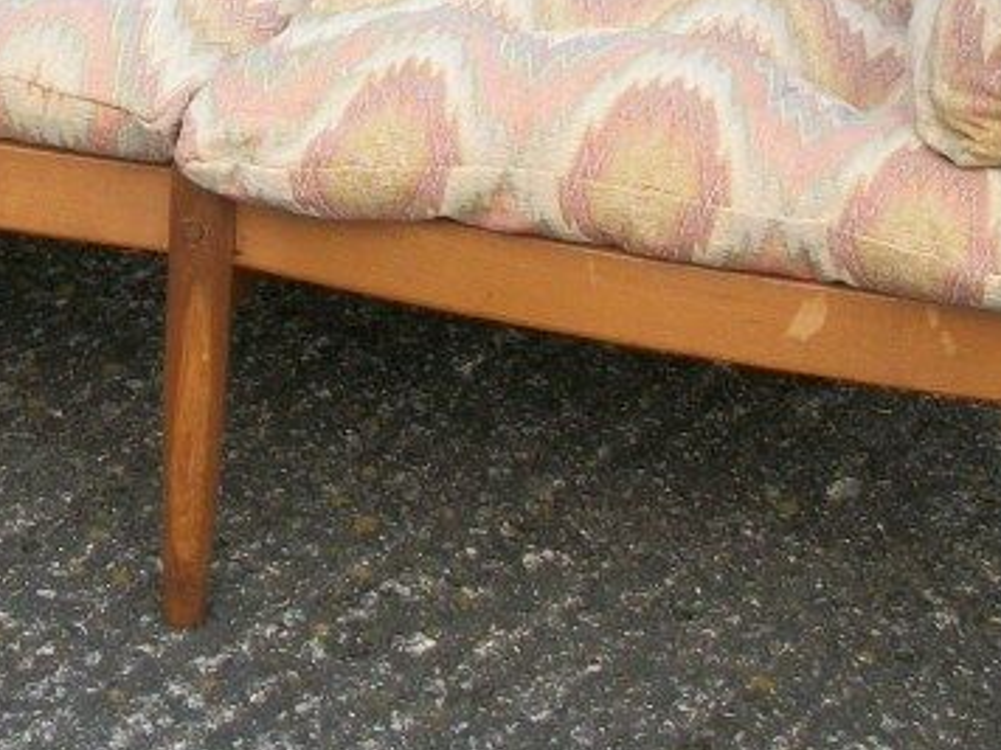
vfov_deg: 12.6
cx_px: 101
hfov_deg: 16.9
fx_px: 3325
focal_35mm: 115
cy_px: -121
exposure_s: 1/60
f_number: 2.9
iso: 80
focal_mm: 5.7
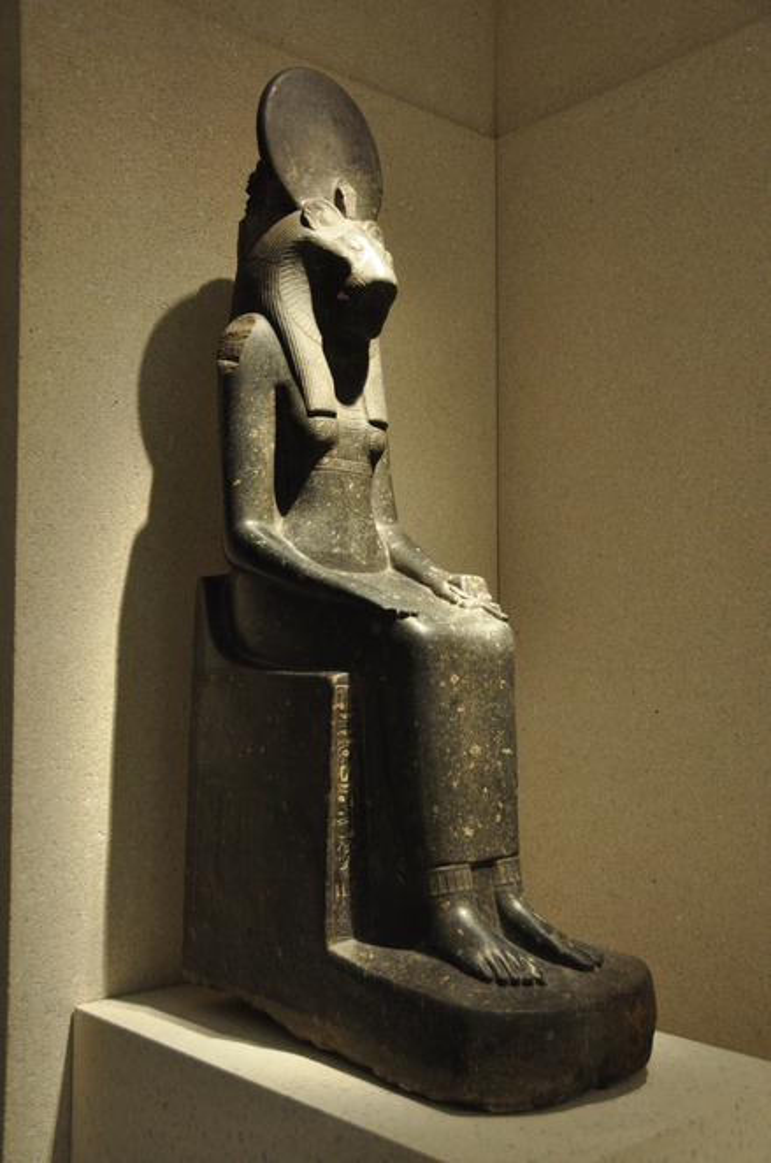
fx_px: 1257
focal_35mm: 39
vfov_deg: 49.6
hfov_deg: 34.1
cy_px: 582
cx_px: 386
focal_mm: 26
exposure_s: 1/30
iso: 1000
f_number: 3.8
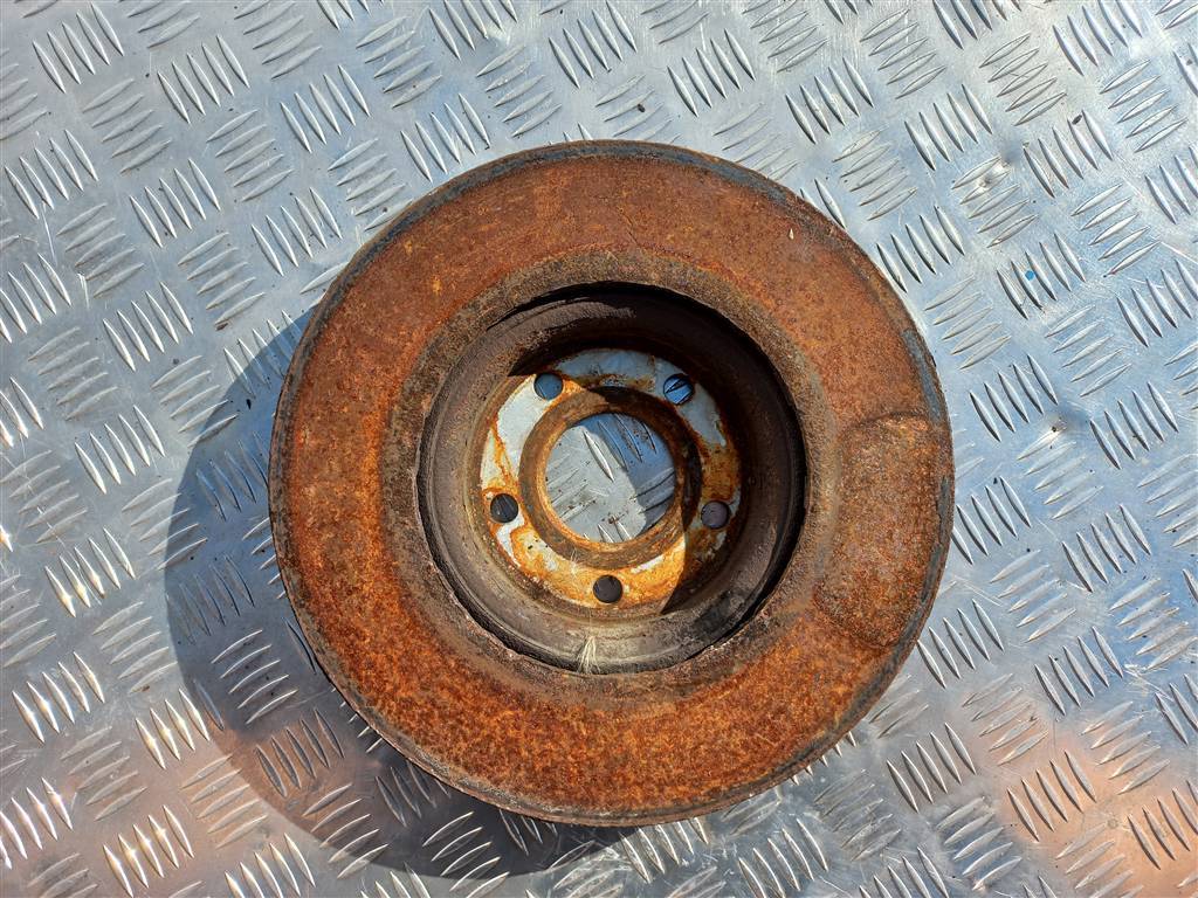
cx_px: 599
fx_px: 865
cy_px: 449
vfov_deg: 54.9
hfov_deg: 69.4
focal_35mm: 25
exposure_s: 1/414
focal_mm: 4.6
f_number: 1.8
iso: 25
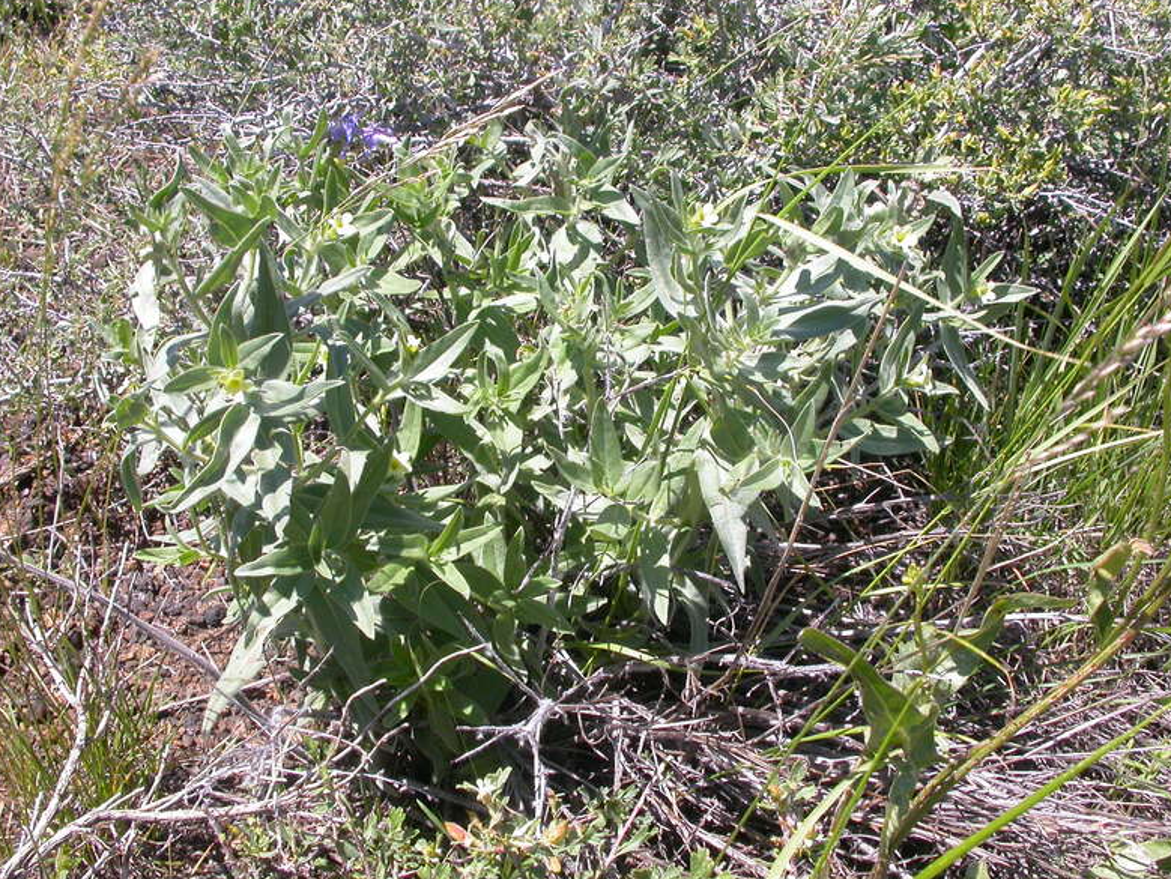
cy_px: 442
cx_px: 586
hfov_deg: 47.8
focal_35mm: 39
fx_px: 1320
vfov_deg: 36.8
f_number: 7.5
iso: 100
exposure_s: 1/171
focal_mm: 7.85
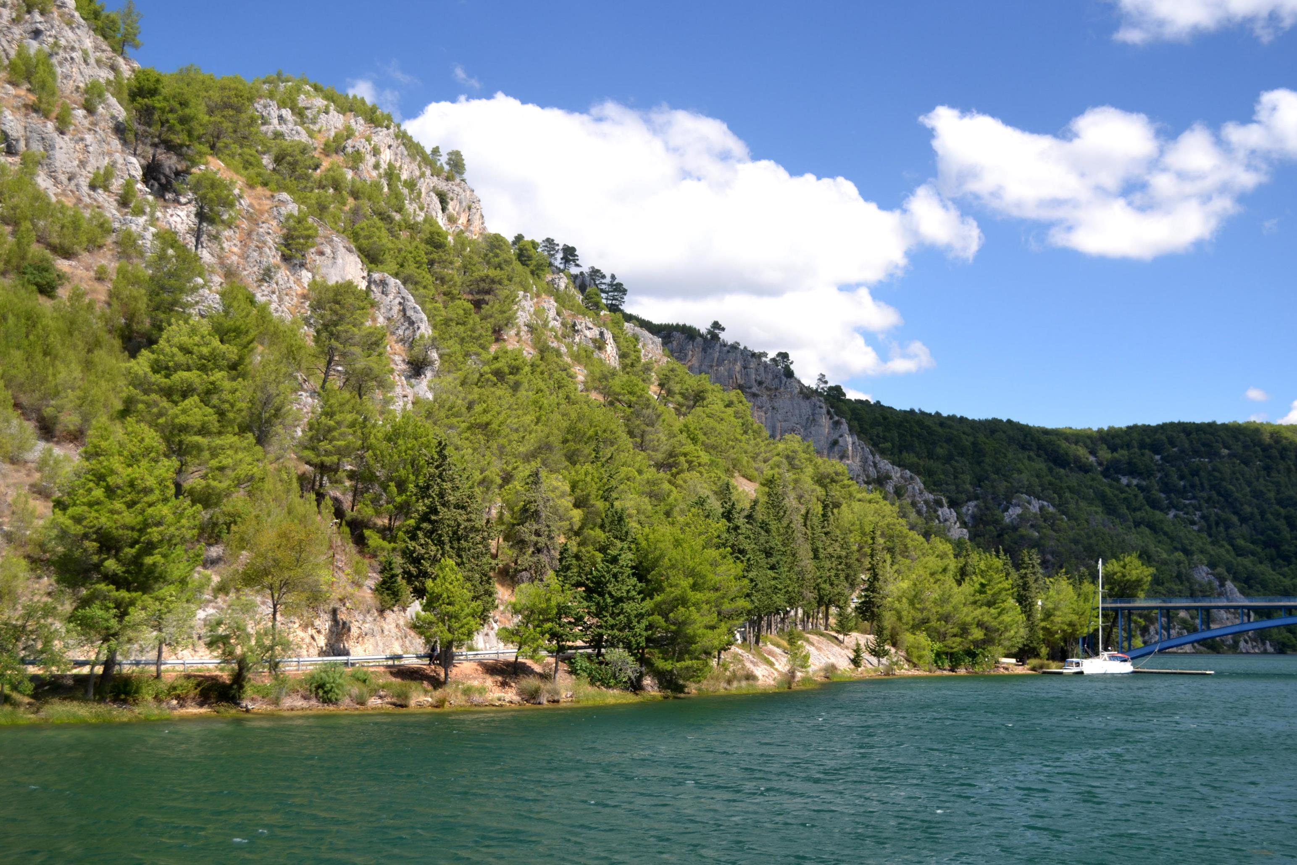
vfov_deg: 29.9
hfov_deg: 43.6
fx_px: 1621
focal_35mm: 45
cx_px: 648
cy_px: 432
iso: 110
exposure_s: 1/125
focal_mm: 30
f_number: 5.6
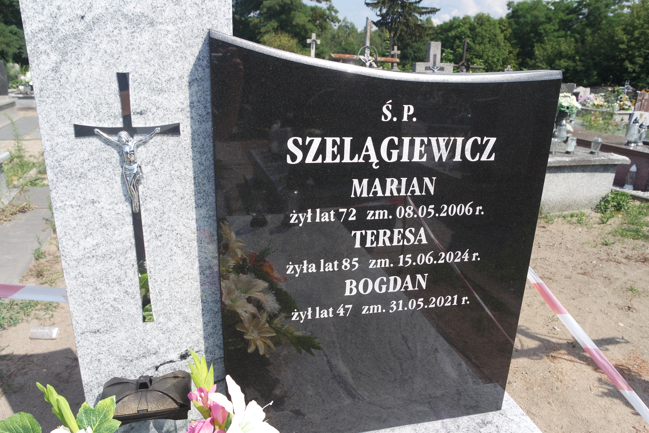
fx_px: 433
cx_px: 324
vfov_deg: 53.1
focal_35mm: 24
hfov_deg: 73.7
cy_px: 216
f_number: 5.6
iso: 100
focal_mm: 16
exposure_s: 1/250
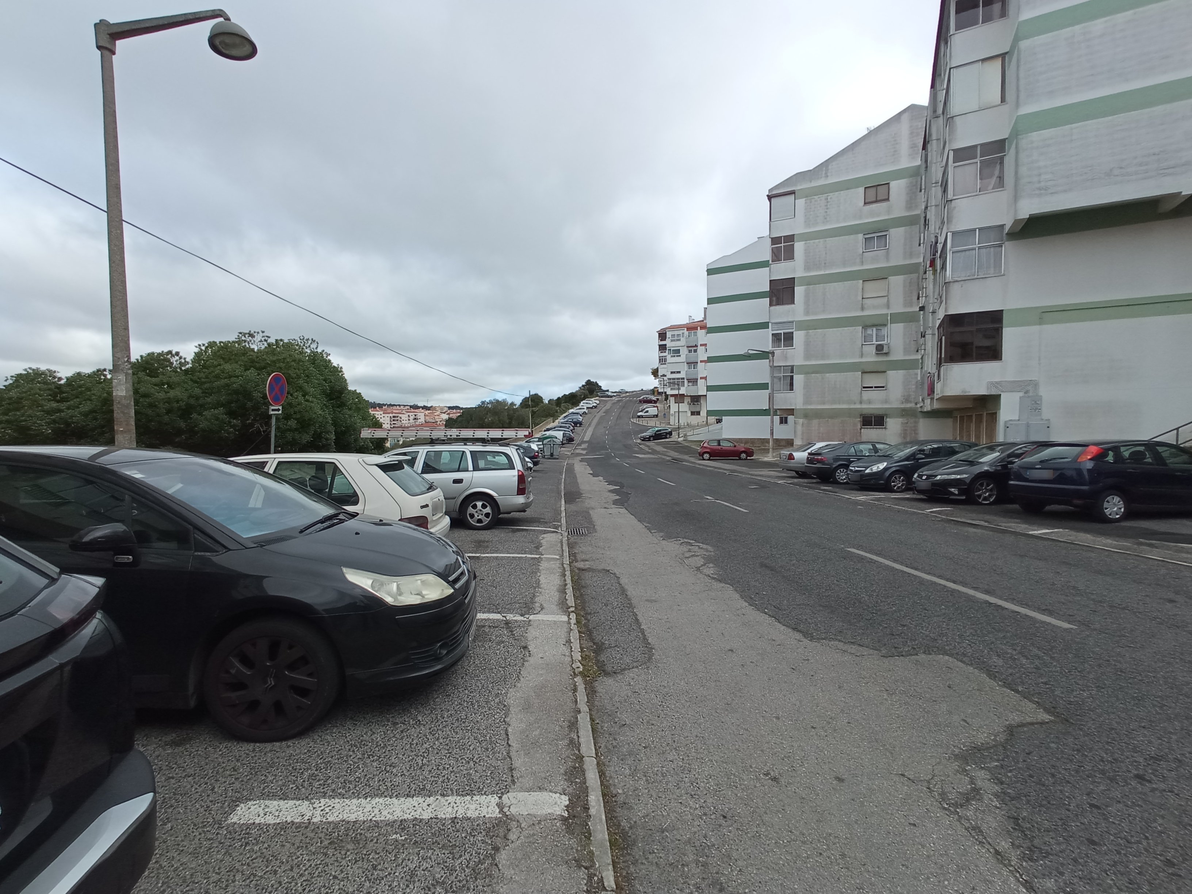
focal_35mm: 15
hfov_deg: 98.2
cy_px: 447
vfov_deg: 81.7
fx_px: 517
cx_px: 596
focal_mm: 1.65
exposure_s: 1/973
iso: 112
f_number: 2.2
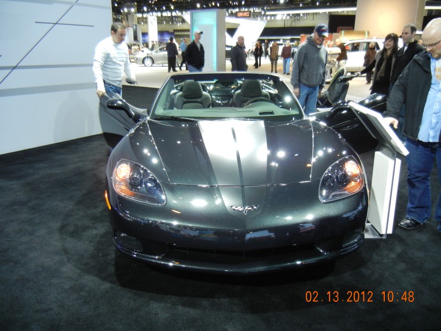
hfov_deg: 60.0
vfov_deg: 46.8
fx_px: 382
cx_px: 220
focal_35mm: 30
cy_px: 166
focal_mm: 5.4
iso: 400
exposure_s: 1/38.6
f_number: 3.5
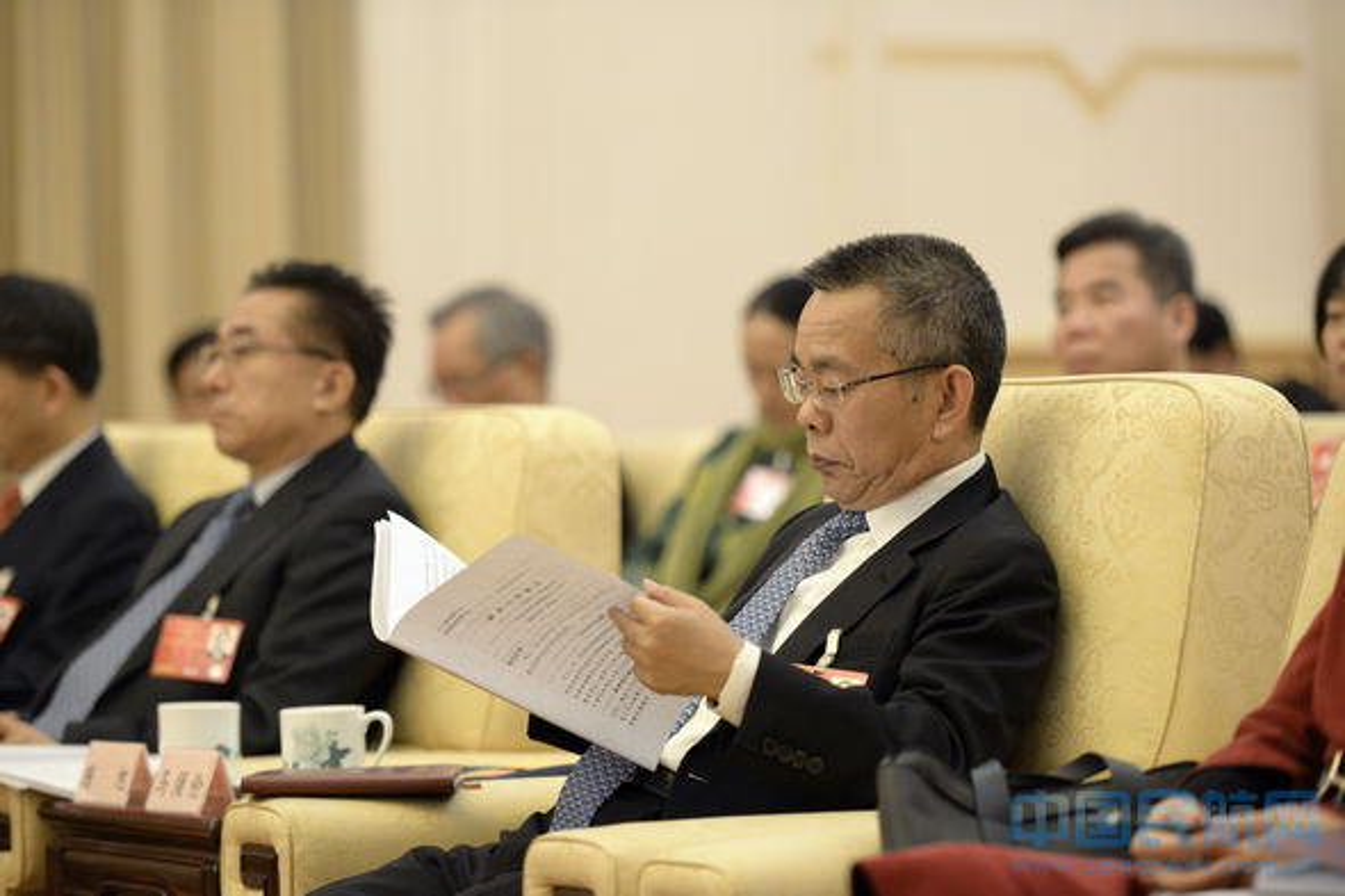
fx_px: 5602
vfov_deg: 9.1
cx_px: 672
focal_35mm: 150
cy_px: 448
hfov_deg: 13.7
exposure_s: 1/125
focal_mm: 150
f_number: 2.8
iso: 1000
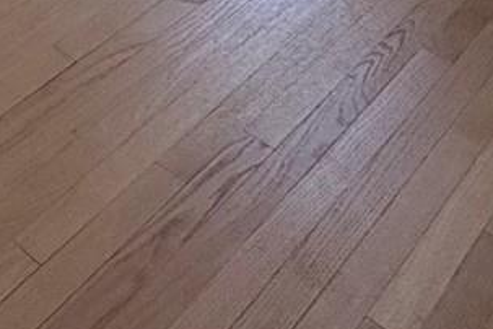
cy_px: -624
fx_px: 1054
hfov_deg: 22.8
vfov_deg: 11.5
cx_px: -184
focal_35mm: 77
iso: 64
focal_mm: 2.22
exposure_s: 1/131
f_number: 2.2
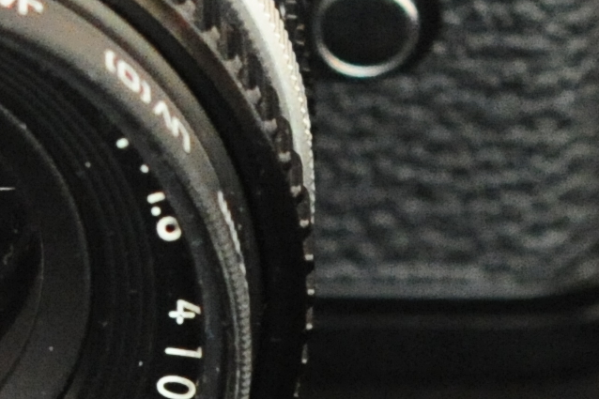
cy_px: -232
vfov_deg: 2.0
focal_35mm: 700
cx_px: -385
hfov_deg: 2.9
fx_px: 11644
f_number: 5.6
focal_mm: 105
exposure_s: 1/2
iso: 6400
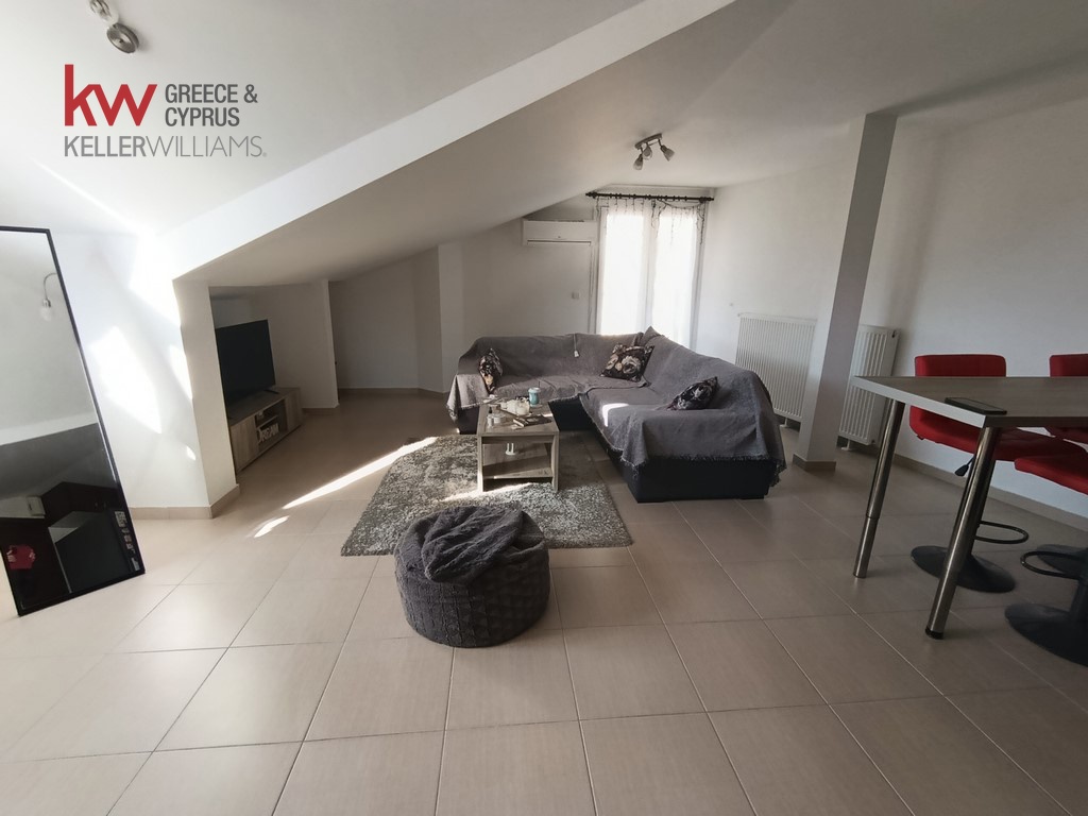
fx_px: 471
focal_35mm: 15
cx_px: 544
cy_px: 408
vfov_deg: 81.7
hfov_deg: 98.2
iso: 219
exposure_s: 1/50
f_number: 2.2
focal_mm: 1.65
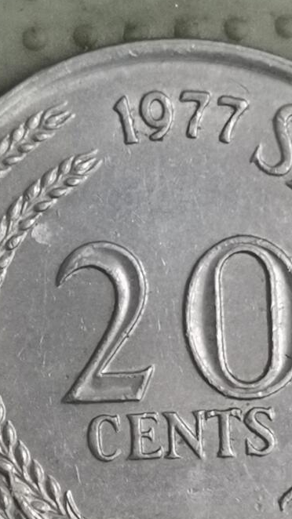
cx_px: 144
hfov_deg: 7.9
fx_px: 2121
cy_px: 319
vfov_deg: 14.0
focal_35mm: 154
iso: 400
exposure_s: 1/30
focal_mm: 4.75
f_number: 1.8
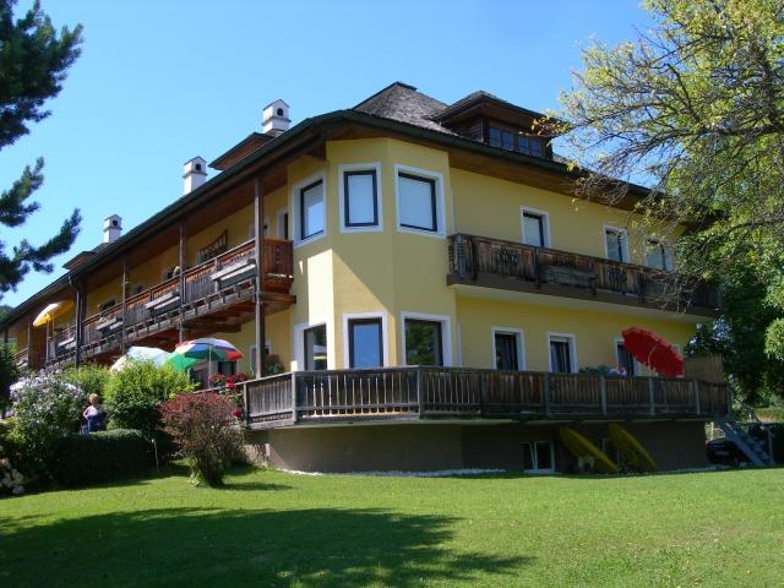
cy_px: 294
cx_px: 392
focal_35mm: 38
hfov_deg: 49.0
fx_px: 861
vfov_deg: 37.7
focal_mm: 7.8
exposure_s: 1/231
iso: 50
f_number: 4.8
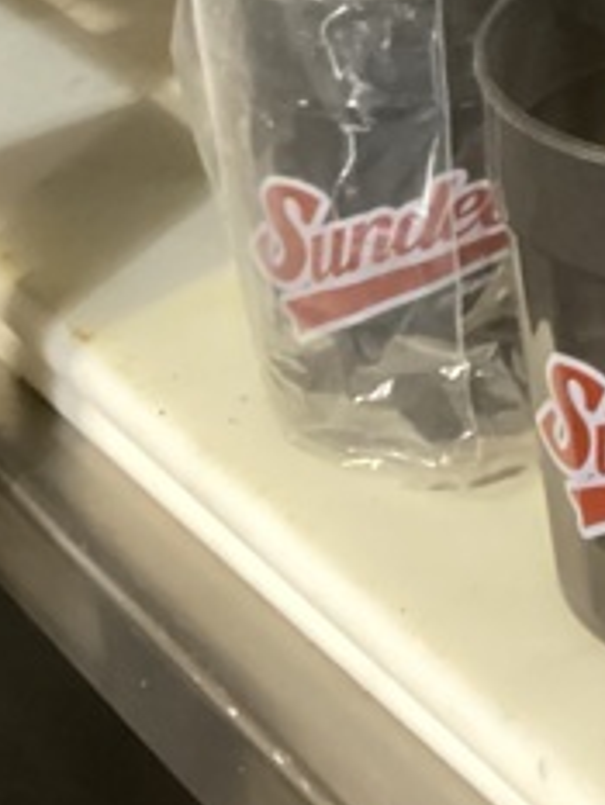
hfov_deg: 13.1
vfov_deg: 16.0
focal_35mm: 108
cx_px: 868
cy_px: -558
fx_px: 2514
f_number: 2.4
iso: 640
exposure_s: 1/17
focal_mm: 3.3
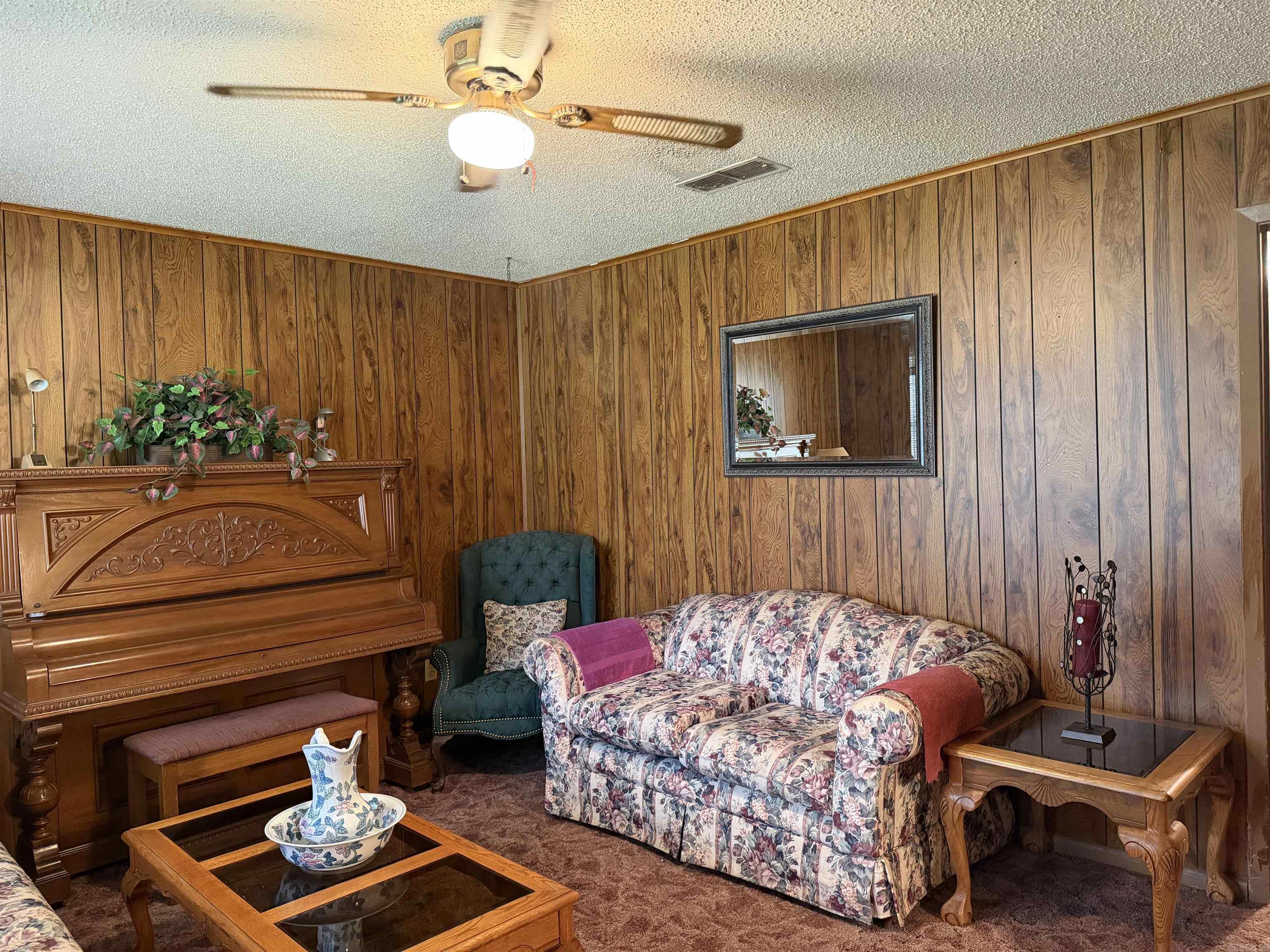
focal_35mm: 24
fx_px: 881
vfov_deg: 56.8
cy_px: 476
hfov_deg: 71.6
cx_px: 635
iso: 800
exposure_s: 1/40
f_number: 1.78
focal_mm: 6.76
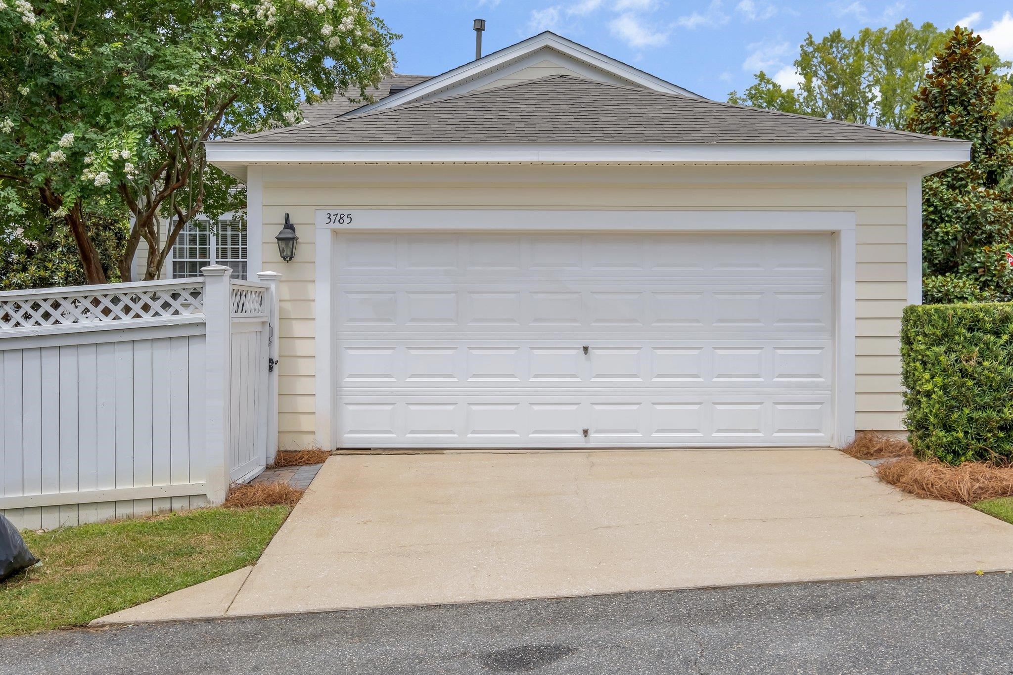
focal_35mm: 36
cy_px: 338
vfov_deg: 36.9
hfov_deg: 53.1
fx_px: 1013
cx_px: 506
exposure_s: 1/2700
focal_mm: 24
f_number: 8
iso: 320
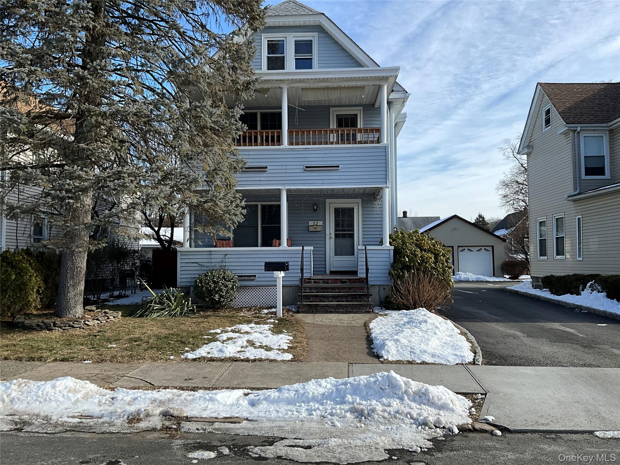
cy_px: 232
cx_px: 310
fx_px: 519
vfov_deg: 48.2
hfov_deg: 61.7
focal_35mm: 29
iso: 25
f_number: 1.8
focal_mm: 3
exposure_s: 1/1412
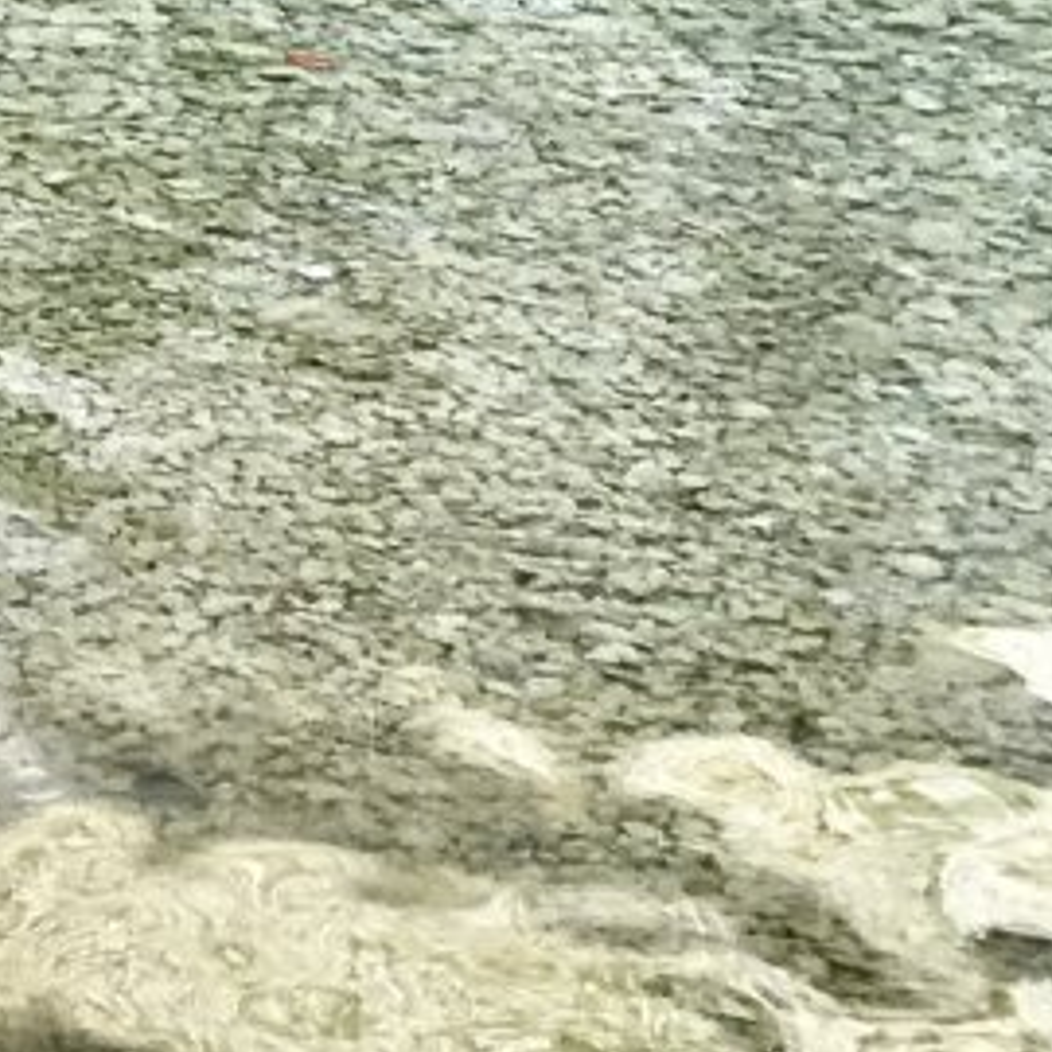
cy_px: -888
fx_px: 5226
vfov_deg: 10.7
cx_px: -1333
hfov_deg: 10.2
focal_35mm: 152
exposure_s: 1/106
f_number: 2.2
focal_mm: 4.15
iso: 25
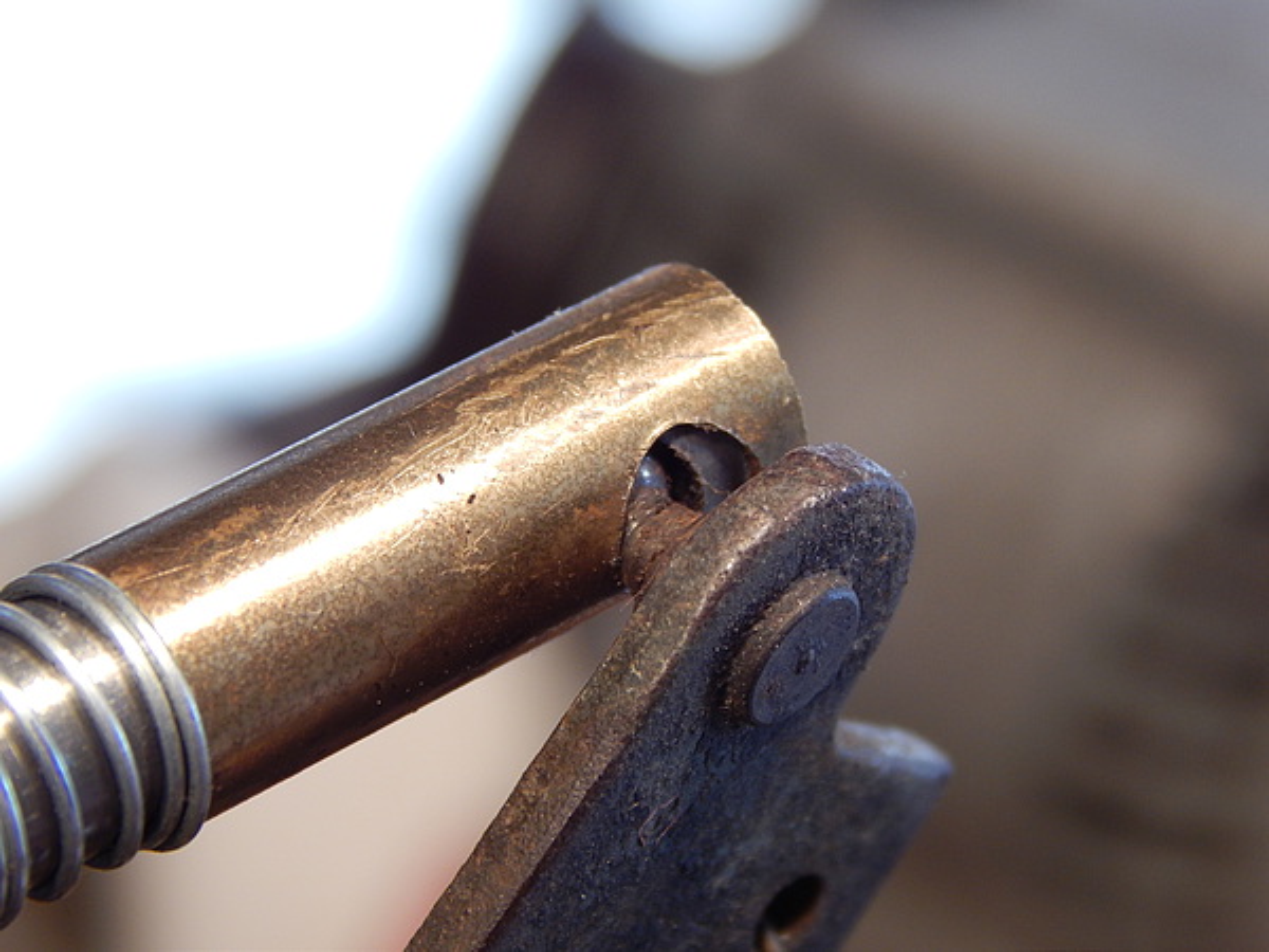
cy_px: 476
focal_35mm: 184
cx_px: 634
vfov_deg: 8.1
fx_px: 6745
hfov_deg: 10.7
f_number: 5.3
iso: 200
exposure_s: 1/30
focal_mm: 32.8
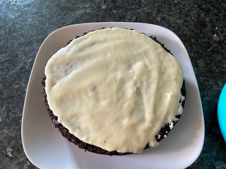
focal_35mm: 26
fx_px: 170
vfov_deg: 53.1
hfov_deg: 67.3
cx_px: 113
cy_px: 84
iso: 250
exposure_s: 1/60
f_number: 1.5
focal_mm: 5.7
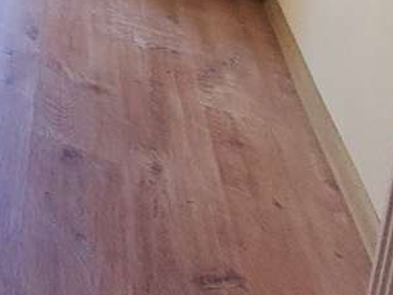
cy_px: -332
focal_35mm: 64
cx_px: -524
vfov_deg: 16.2
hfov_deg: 15.8
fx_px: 727
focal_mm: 1.8
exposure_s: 1/100
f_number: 2.2
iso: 50
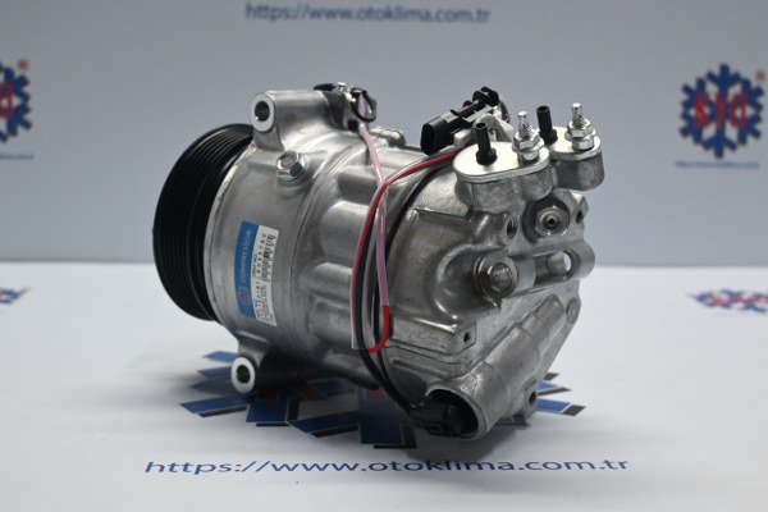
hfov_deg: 40.0
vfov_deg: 27.3
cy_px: 256
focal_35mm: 50
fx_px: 1056
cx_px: 384
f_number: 5
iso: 1400
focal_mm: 33
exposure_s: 1/125
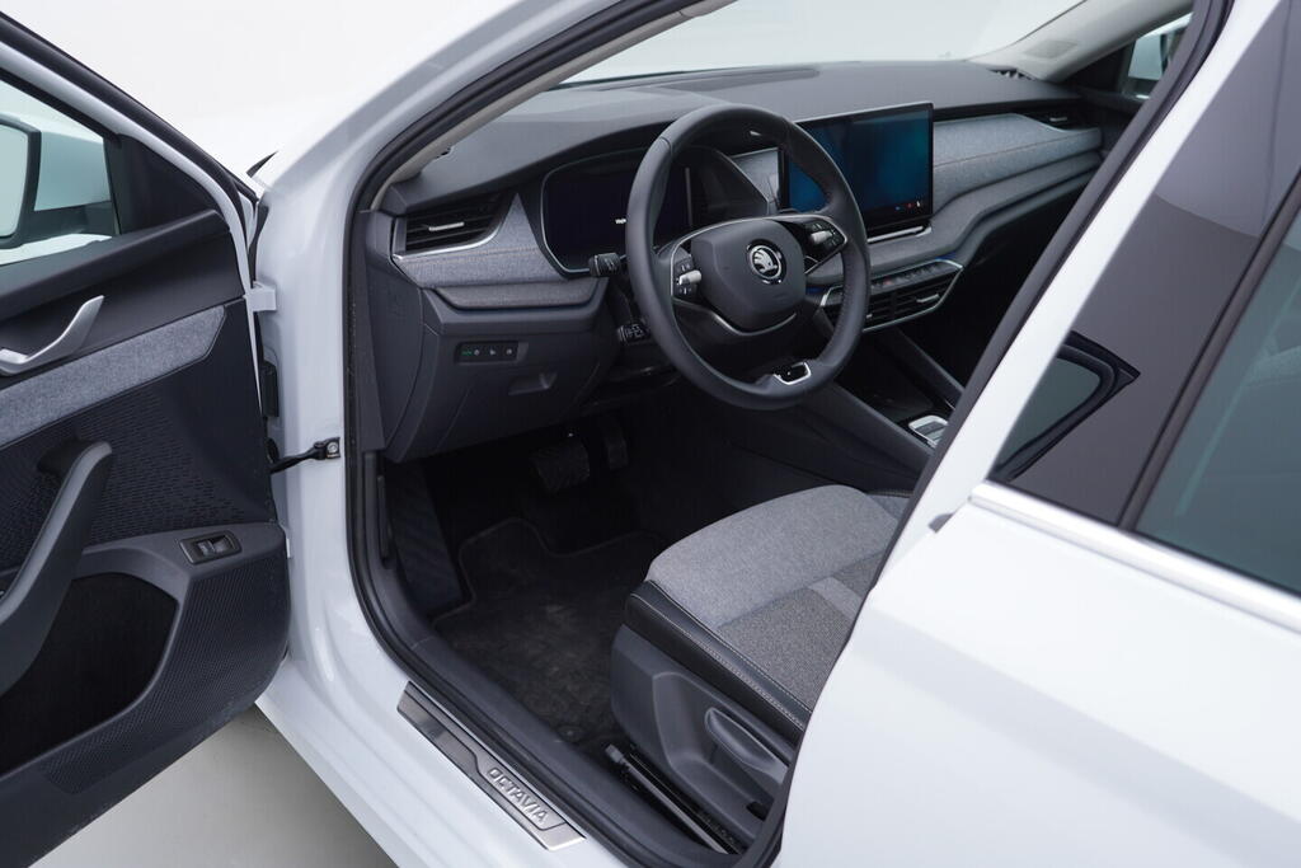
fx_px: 1301
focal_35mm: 36
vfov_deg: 36.9
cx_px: 650
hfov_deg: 53.1
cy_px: 434
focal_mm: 24
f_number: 3.5
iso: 125
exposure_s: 1/60
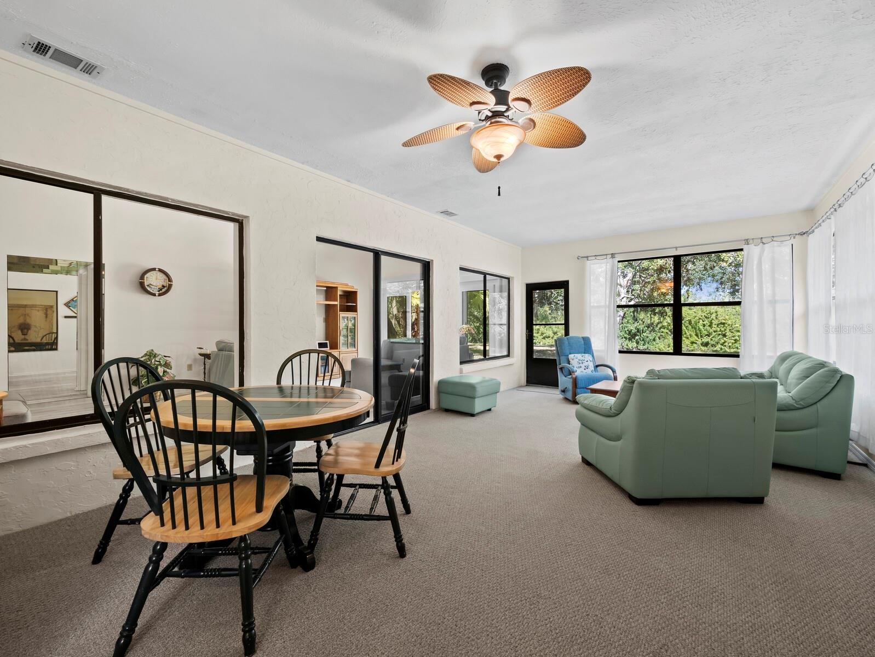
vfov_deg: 85.7
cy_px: 328
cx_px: 438
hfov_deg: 102.0
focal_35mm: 14
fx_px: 354
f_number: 10
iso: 250
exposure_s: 1.3
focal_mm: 7
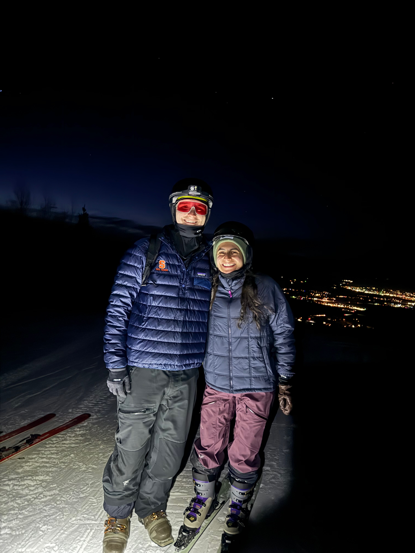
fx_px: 384
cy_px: 276
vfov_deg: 71.6
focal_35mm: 24
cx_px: 208
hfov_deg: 56.8
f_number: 1.78
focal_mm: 6.86
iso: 4000
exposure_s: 1/9
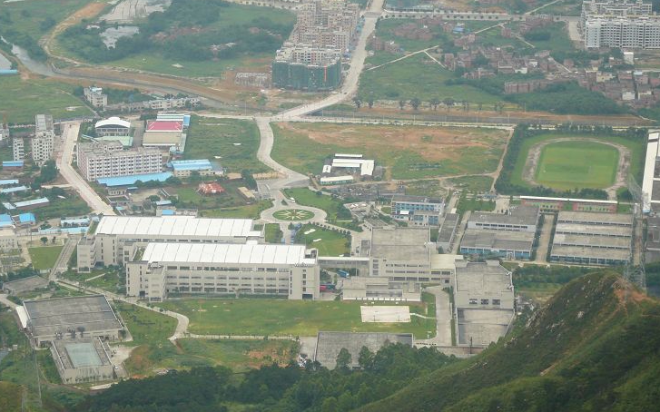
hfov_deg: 17.5
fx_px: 2140
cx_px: 322
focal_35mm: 119
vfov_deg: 11.0
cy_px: 162
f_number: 5.6
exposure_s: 1/200
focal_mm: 16.8
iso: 100
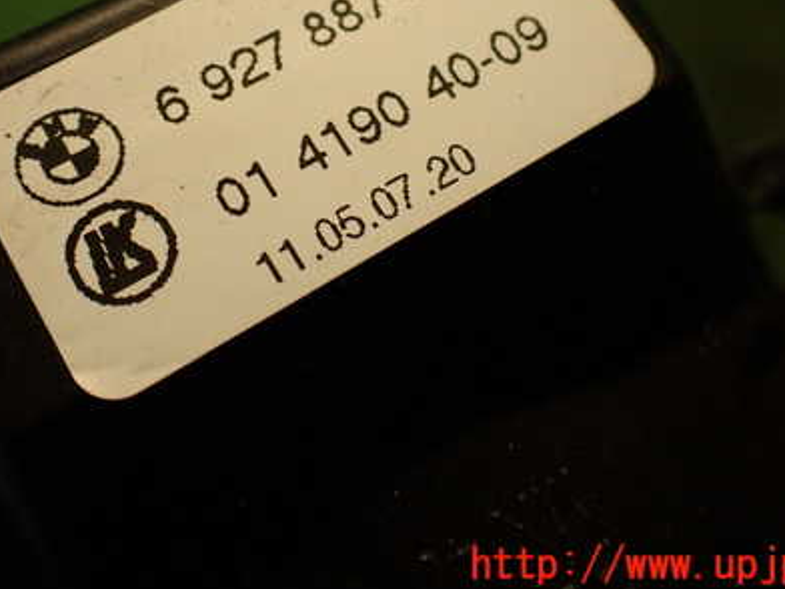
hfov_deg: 38.8
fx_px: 1111
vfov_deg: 29.2
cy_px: 140
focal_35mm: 49
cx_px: 322
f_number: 2.4
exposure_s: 1/50
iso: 200
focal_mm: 5.79
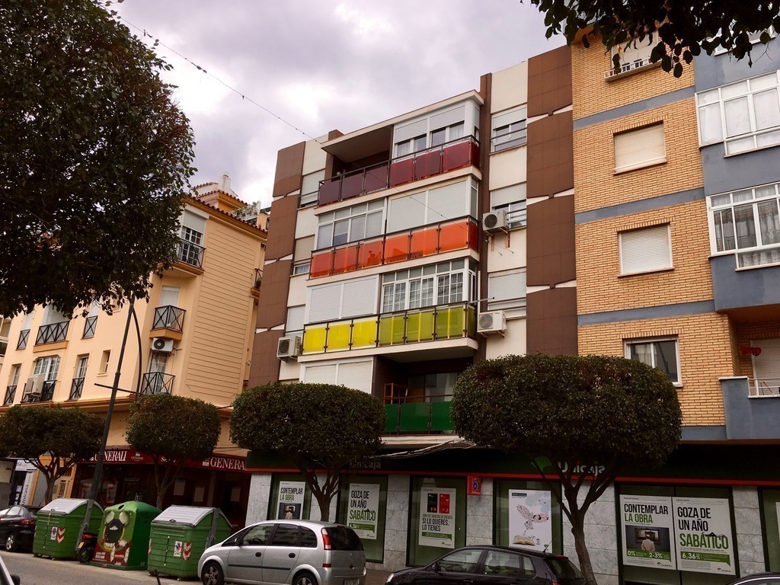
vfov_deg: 48.2
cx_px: 390
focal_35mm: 29
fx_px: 653
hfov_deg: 61.7
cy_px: 292
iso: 25
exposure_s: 1/874
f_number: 2.2
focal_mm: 4.15
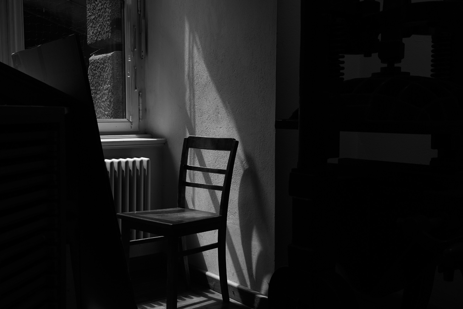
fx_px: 579
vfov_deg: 29.9
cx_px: 232
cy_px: 154
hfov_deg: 43.6
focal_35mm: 45
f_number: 4.9
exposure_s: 1/200
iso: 100
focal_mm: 30
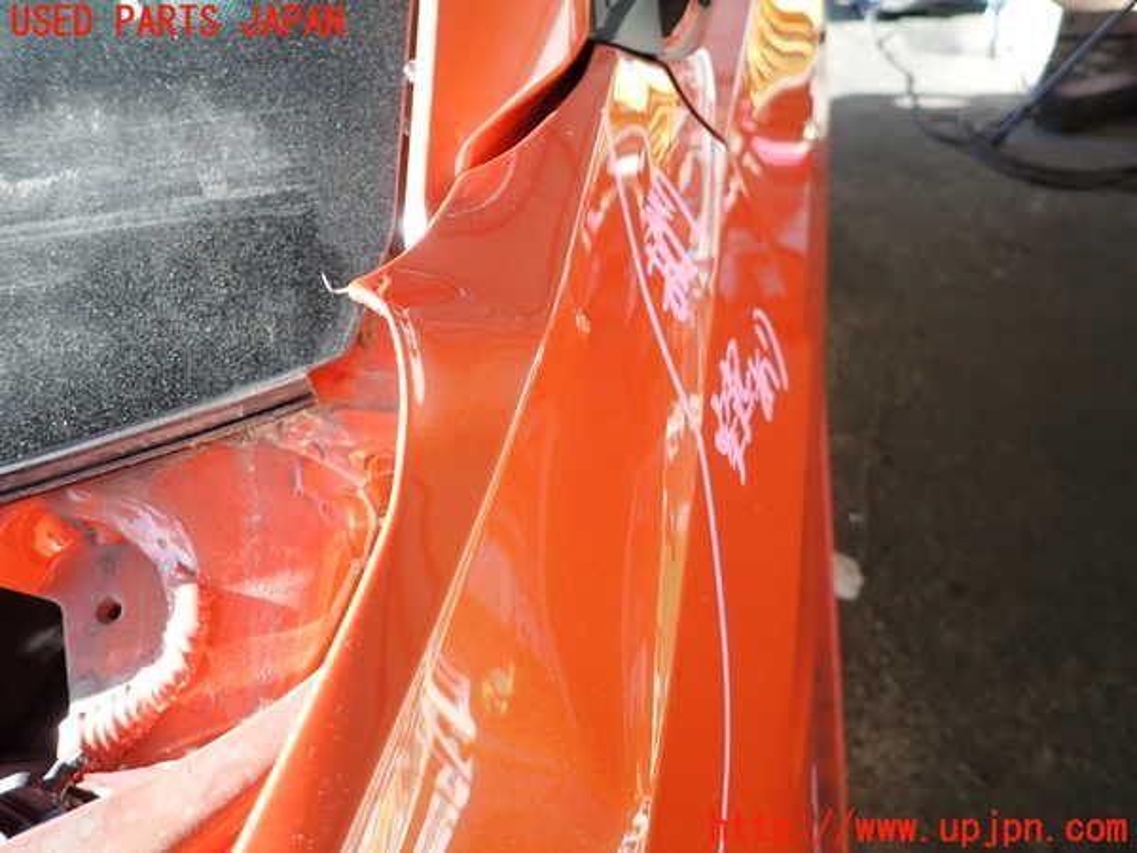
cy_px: 426
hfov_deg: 69.4
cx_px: 568
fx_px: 821
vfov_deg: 54.9
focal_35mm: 25
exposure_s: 1/200
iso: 100
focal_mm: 4.5
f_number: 2
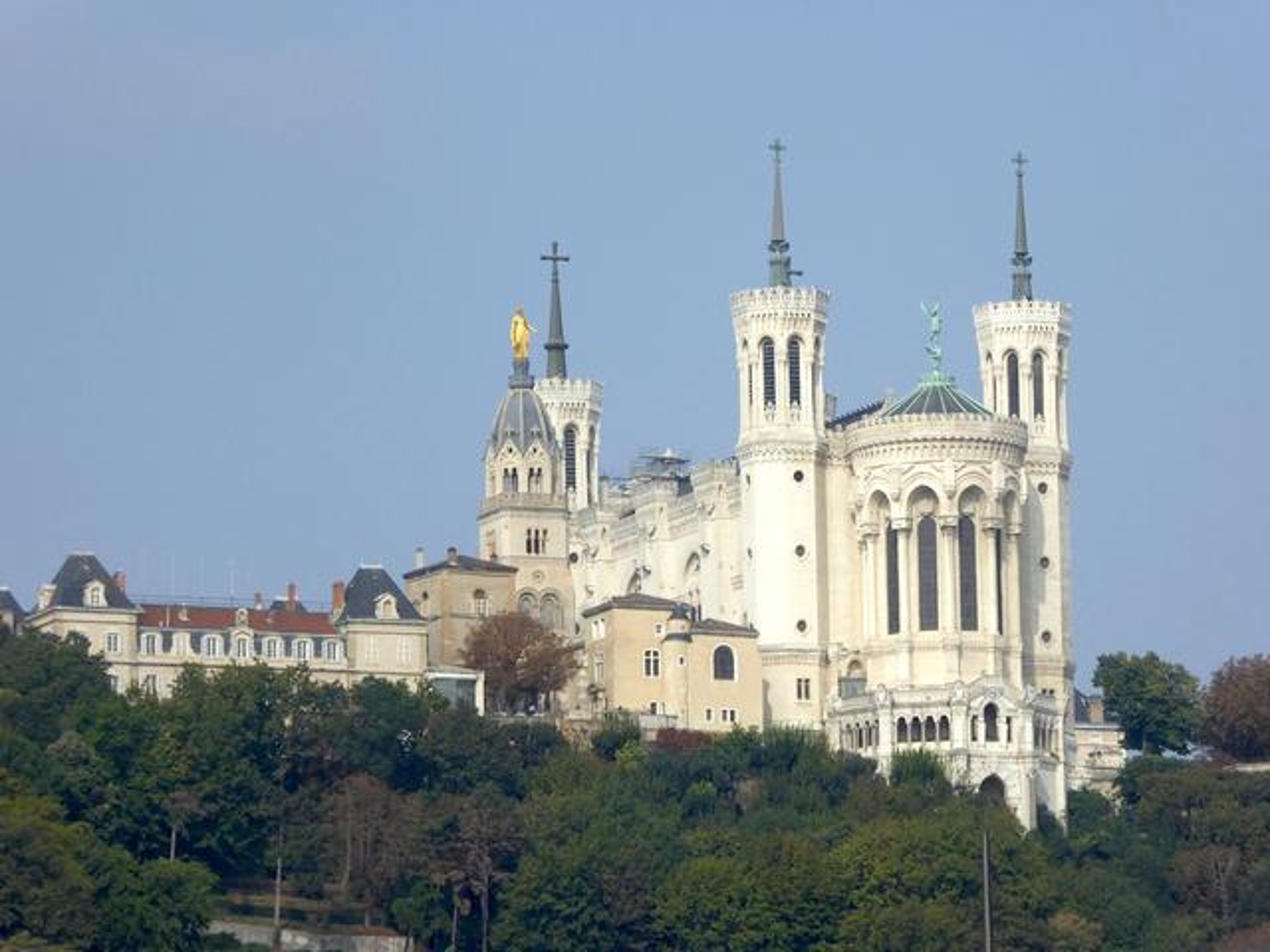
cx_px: 635
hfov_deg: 6.3
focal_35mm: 313
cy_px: 476
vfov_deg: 4.7
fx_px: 11483
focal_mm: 50.5
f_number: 5.7
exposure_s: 1/500
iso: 100
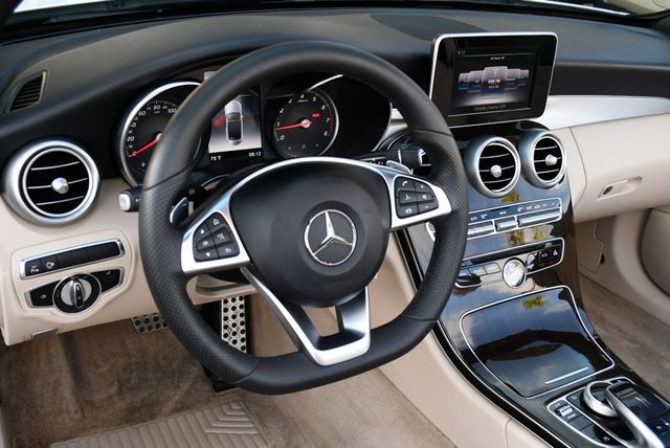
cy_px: 224
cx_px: 335
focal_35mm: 40
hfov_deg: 48.4
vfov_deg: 33.5
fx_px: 745
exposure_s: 1/250
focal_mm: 20
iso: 400
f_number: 4.5
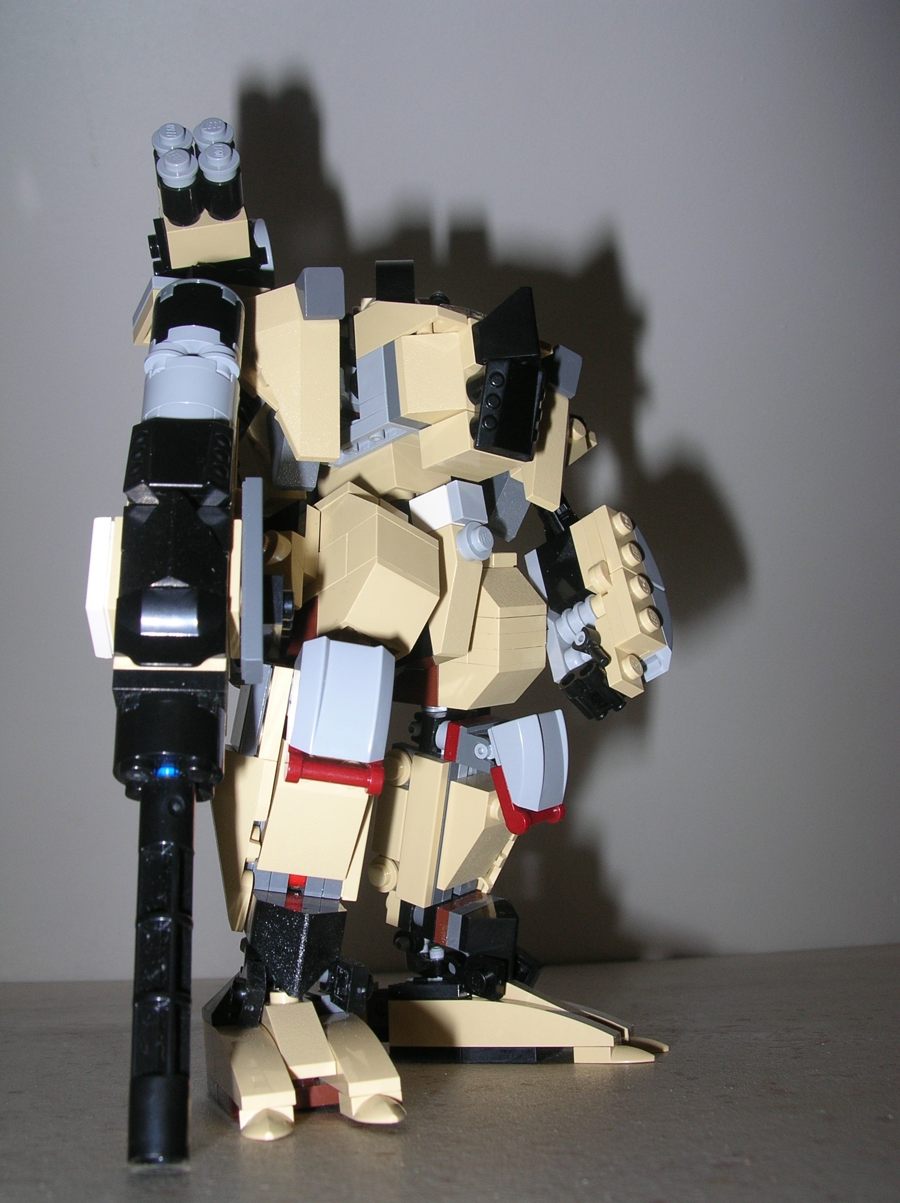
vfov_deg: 51.4
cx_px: 450
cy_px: 602
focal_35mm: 36
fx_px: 1250
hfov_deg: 39.6
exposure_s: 1/60.1
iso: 50
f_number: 3.7
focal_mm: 6
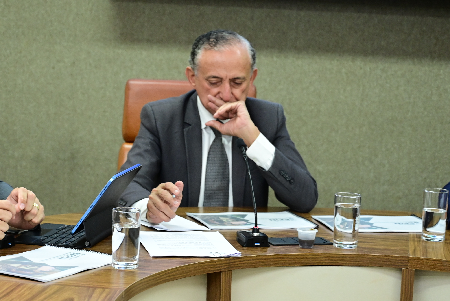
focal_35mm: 105
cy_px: 150
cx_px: 225
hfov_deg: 19.4
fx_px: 1313
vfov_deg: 13.1
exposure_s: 1/125
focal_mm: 70
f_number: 4.5
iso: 3200
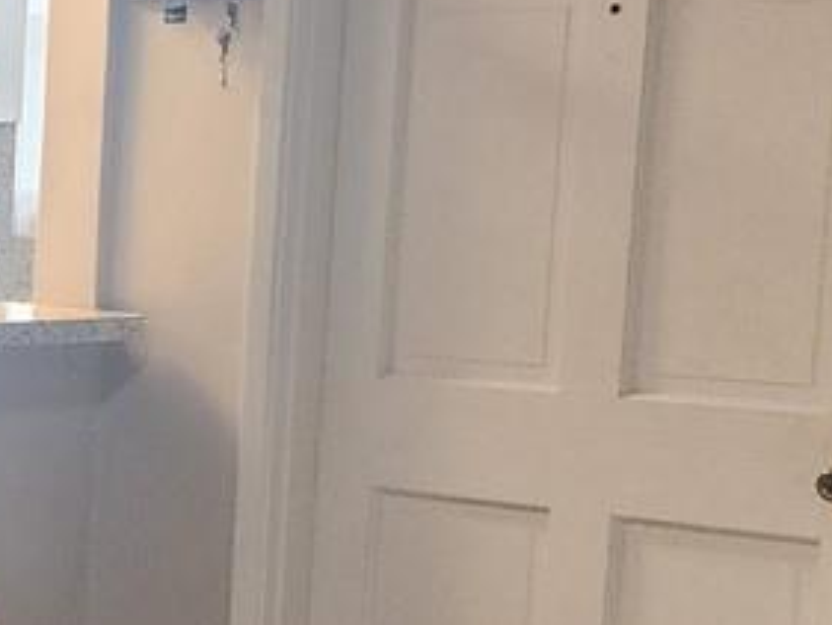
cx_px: -1131
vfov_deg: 11.3
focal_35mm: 131
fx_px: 3150
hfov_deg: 12.2
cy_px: 545
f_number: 1.8
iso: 200
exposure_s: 1/120
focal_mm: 6.4
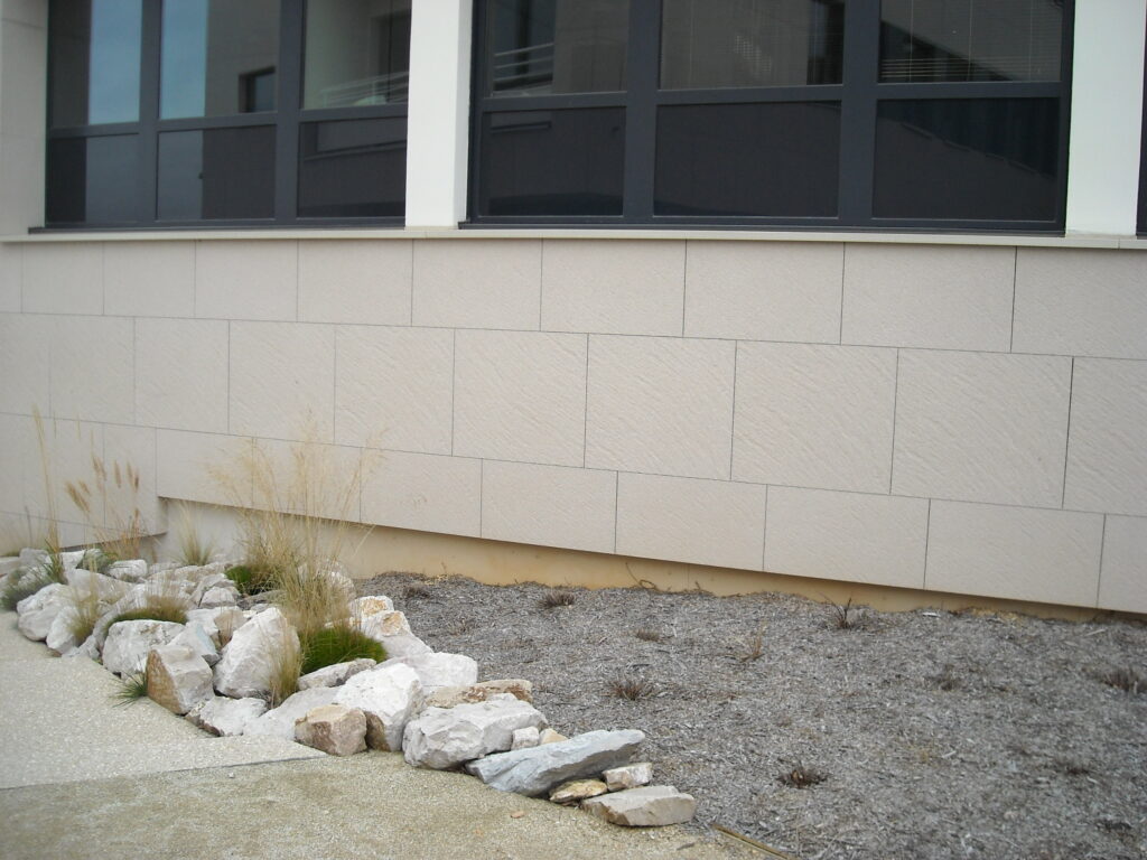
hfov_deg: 52.6
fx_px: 1160
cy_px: 430
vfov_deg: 40.7
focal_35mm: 35
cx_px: 574
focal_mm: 5.7
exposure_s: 1/250
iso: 104
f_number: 2.8
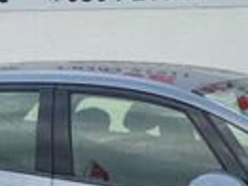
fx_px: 852
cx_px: 168
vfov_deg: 12.0
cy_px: 249
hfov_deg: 16.5
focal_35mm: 119
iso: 40
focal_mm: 5.4
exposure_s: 1/341
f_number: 1.8
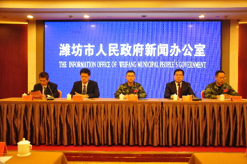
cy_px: 82
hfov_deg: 57.3
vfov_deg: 39.9
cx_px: 124
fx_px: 226
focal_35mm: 33
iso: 1600
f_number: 3.8
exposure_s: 1/50
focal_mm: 22
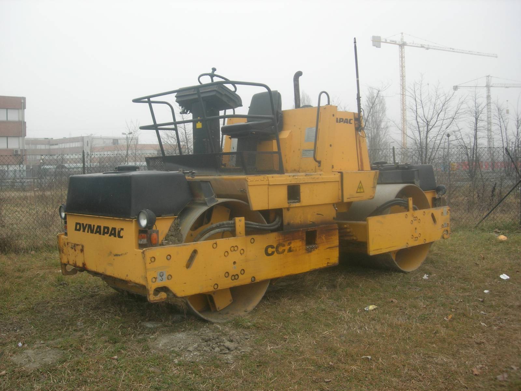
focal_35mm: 38
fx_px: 572
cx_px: 260
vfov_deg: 37.7
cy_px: 196
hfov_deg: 49.0
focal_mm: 7.8
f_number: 2.8
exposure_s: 1/168
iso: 64
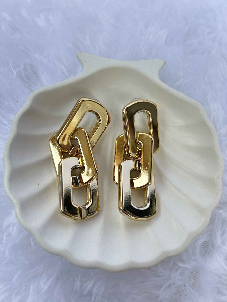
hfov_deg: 53.1
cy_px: 151
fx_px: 227
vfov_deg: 67.3
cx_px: 114
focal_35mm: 26
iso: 50
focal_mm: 5.7
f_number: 1.5
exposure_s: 1/121
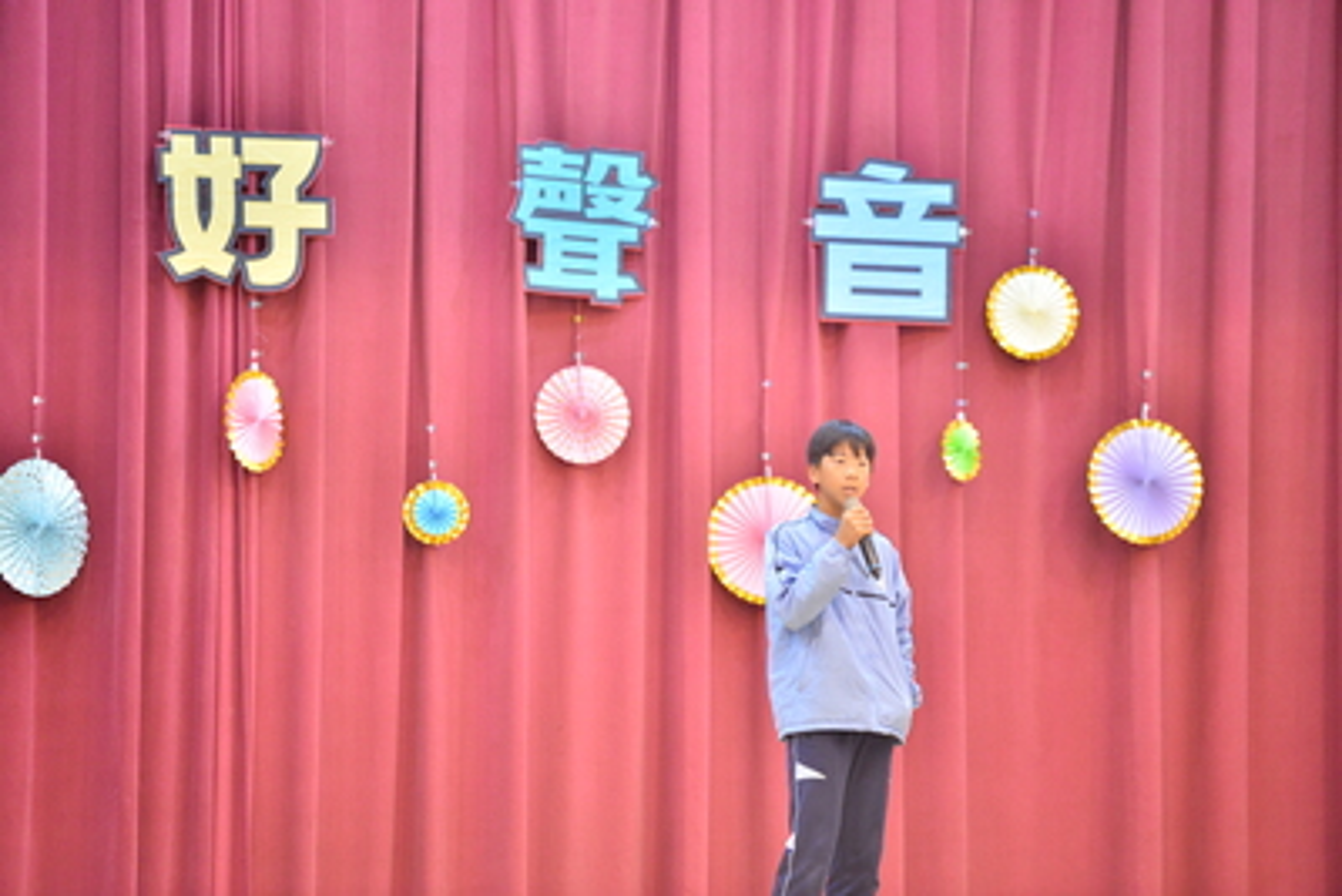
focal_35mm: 200
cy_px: 448
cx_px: 671
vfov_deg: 6.9
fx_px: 7458
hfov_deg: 10.3
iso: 3200
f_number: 2.8
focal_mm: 200
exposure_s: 1/160
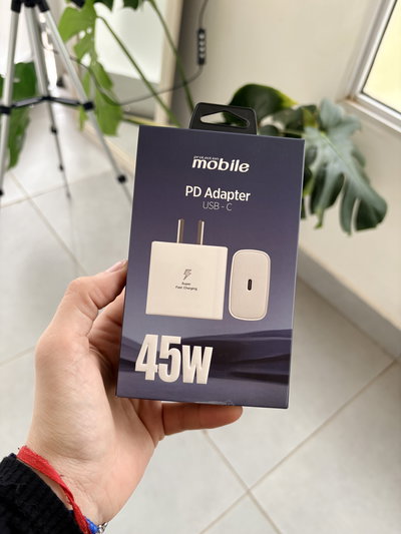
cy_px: 267
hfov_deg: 53.1
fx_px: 401
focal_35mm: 26
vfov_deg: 67.3
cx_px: 200
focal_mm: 5.96
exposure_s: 1/122
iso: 125
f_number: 1.6
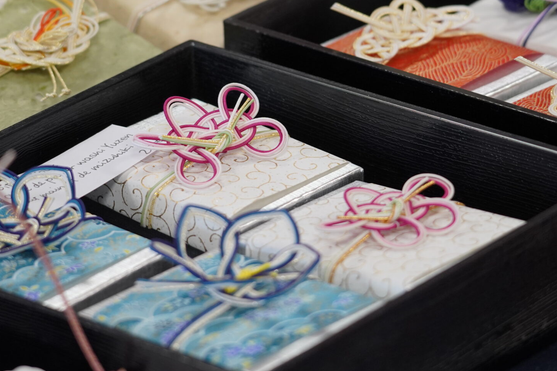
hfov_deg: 7.6
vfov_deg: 5.1
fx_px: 4208
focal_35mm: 272
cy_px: 107
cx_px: 263
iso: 2000
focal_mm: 154
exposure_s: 1/100
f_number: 5.6
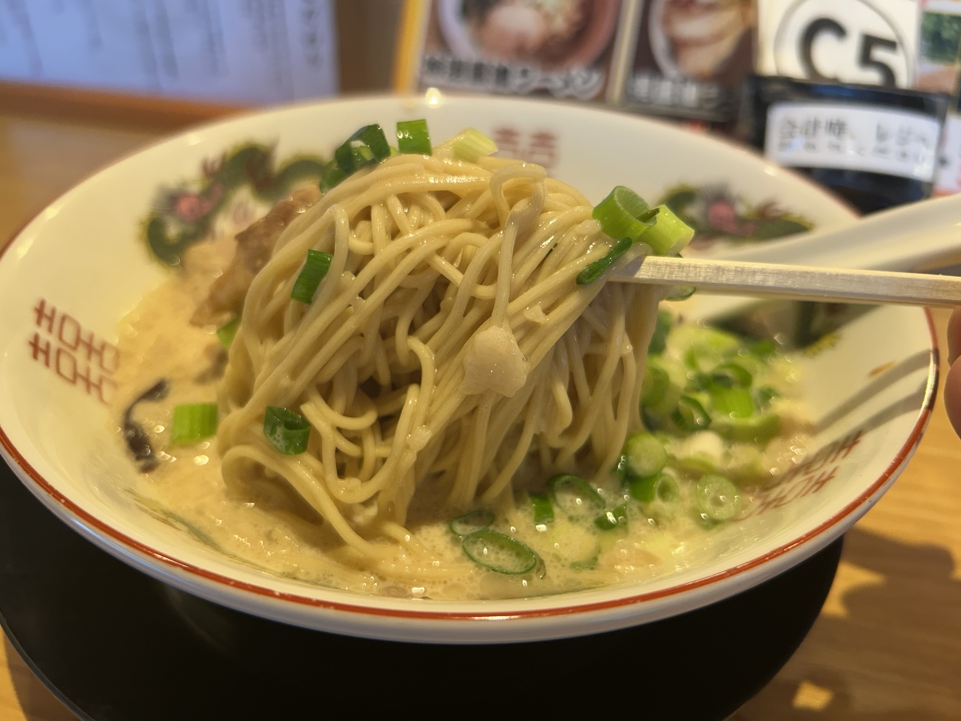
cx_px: 480
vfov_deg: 53.1
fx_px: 722
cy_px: 360
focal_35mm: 26
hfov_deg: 67.3
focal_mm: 5.7
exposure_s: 1/100
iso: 80
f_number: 1.5
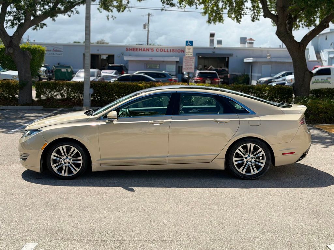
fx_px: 463
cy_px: 125
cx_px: 167
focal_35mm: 48
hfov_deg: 39.7
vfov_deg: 30.3
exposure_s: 1/5208
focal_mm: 6.76
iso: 64
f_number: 1.78
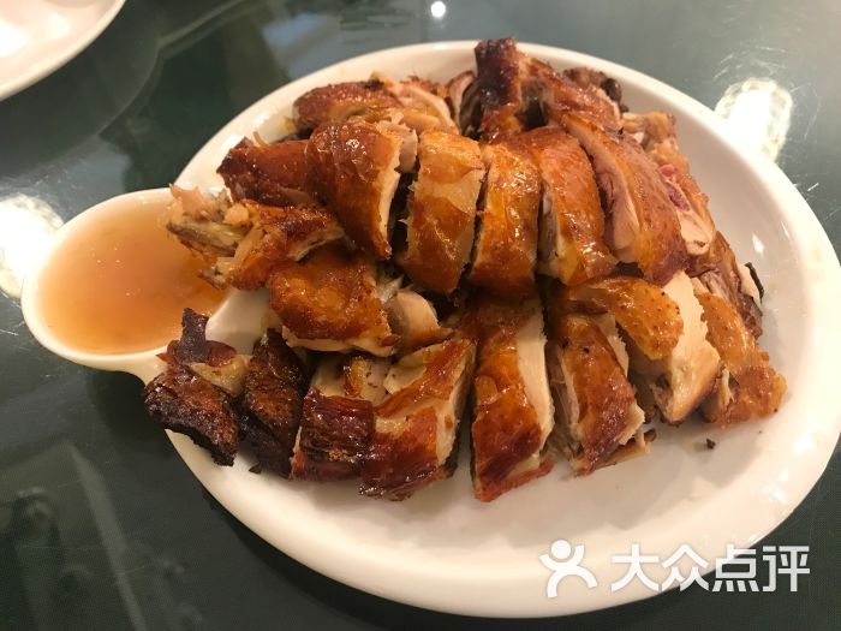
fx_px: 680
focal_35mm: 28
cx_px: 420
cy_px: 316
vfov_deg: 49.7
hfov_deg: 63.4
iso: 100
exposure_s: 1/13
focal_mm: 3.99
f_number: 1.8
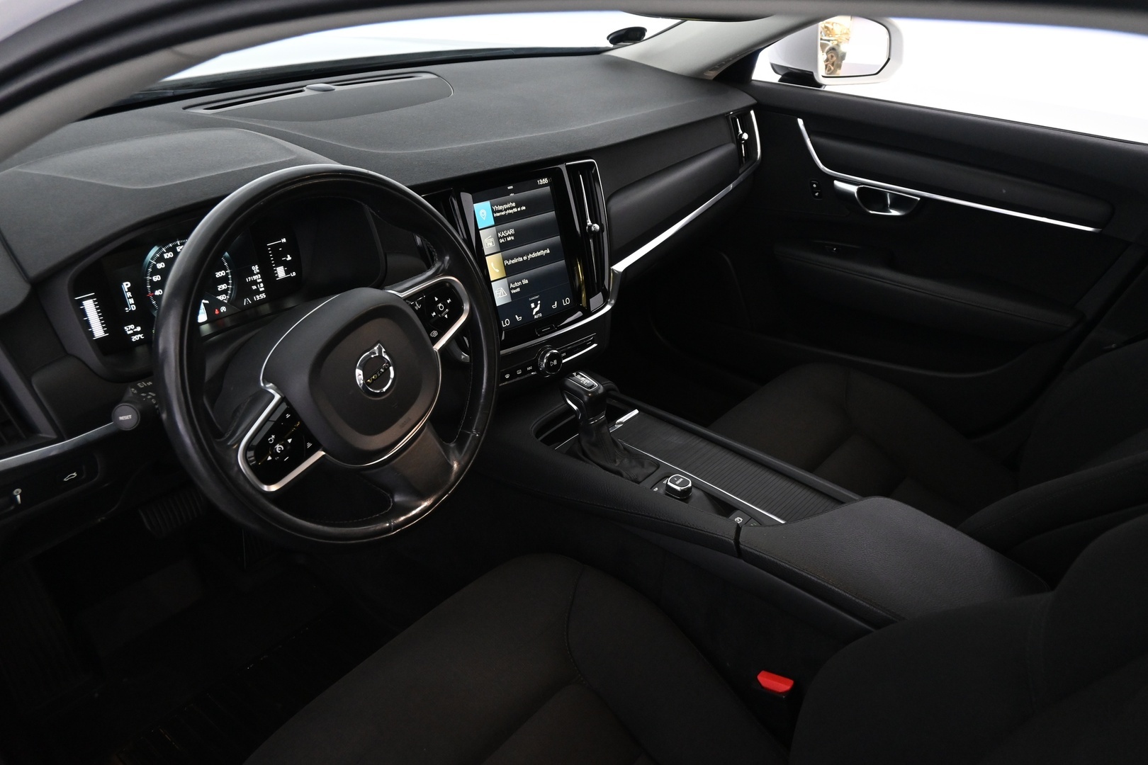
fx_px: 861
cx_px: 574
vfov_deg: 47.9
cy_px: 382
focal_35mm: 27
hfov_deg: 67.4
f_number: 5
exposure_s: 1/30
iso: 2500
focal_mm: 18
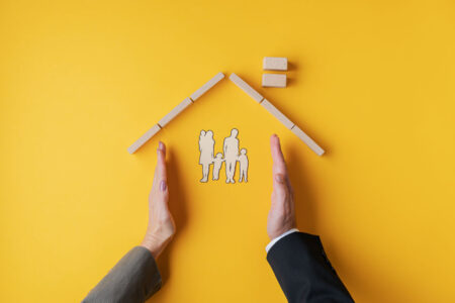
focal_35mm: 51
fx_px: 645
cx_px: 228
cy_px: 152
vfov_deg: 26.5
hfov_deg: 38.9
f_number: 8
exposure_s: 1/160
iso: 100
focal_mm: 51
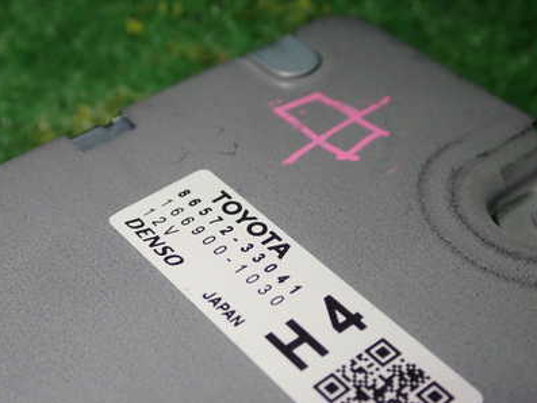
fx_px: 962
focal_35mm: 62
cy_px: 227
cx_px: 241
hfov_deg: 31.2
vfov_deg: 23.6
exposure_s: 1/80
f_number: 2.8
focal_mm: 7.31
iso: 200
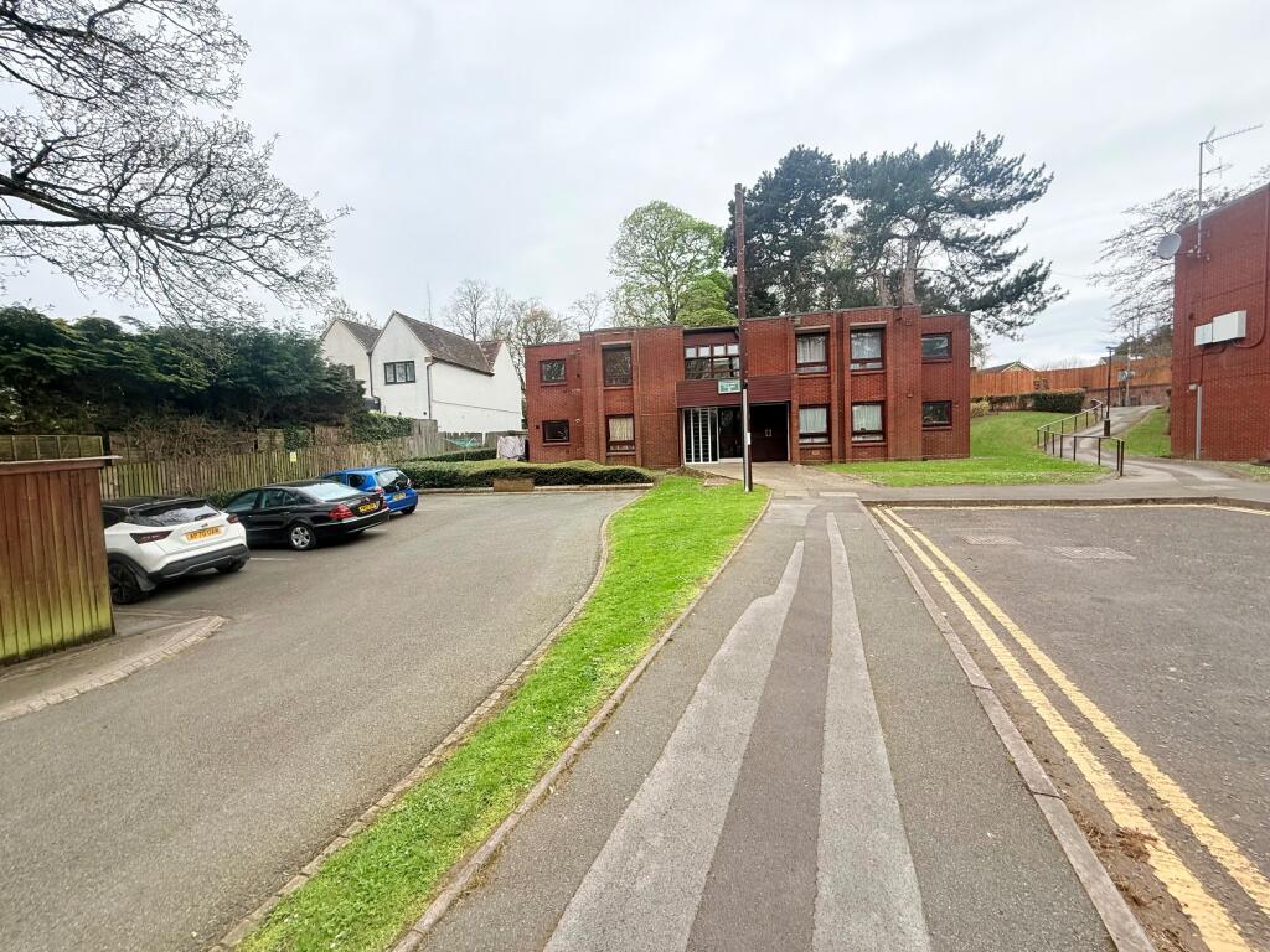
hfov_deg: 102.1
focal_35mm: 14
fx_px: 514
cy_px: 476
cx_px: 635
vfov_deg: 85.7
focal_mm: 2.22
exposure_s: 1/701
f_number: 2.2
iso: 50
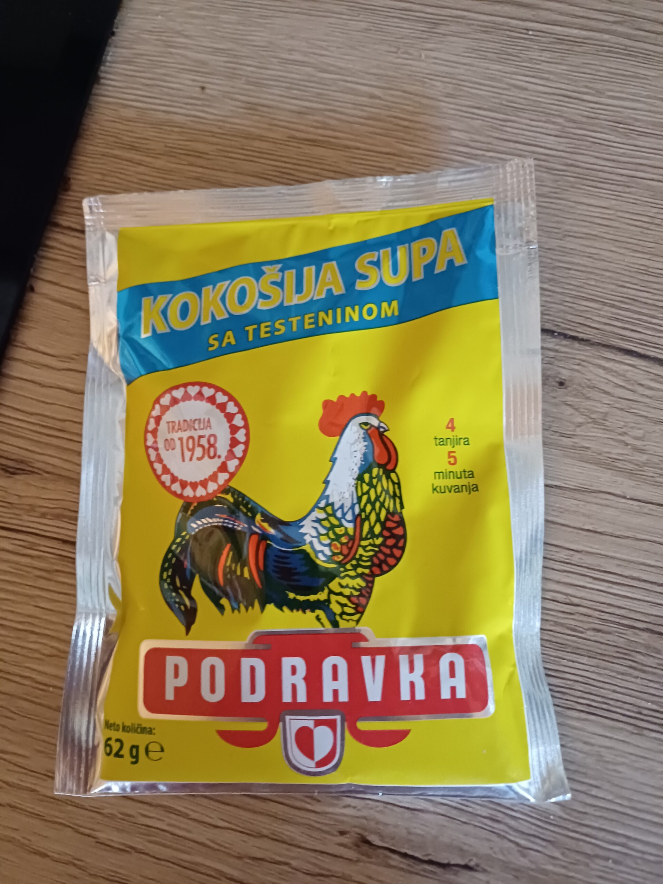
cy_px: 442
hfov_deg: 54.9
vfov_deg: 69.4
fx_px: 638
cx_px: 332
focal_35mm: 25
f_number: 1.8
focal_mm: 4.65
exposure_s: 1/20
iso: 1000
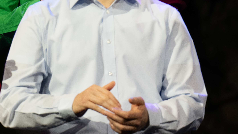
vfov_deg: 1.5
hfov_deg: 2.7
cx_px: -61
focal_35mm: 811
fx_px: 5118
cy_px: -40
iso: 1000
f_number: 3.5
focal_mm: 200
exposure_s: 1/200
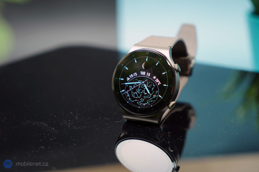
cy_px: 86
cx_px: 130
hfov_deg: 28.8
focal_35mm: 70
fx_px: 504
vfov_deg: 19.5
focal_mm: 70
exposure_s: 1/60
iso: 640
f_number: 4
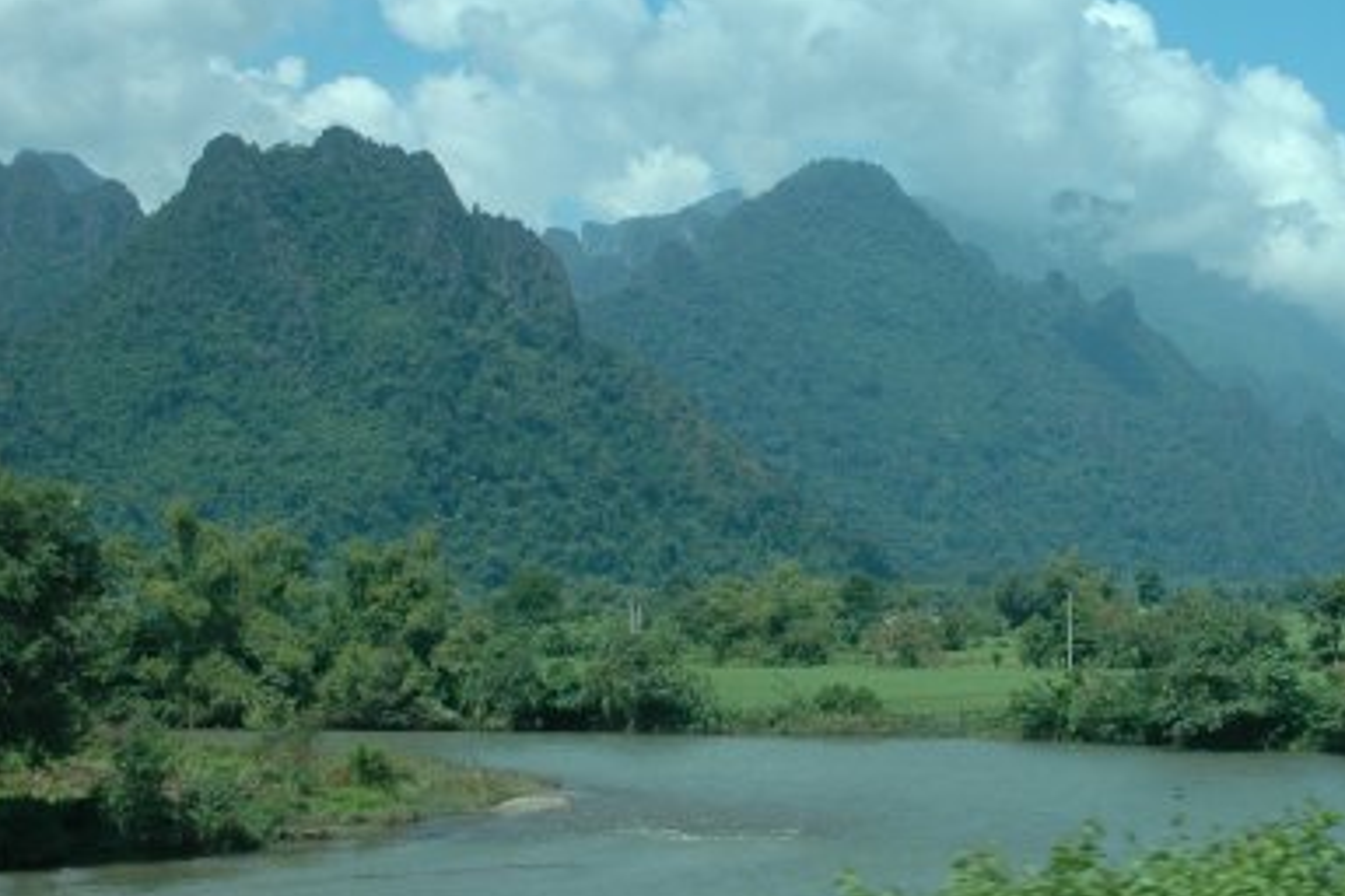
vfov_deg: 18.0
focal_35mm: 76
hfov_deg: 26.2
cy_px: 476
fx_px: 2837
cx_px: 1051
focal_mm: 27
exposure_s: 1/320
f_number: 9
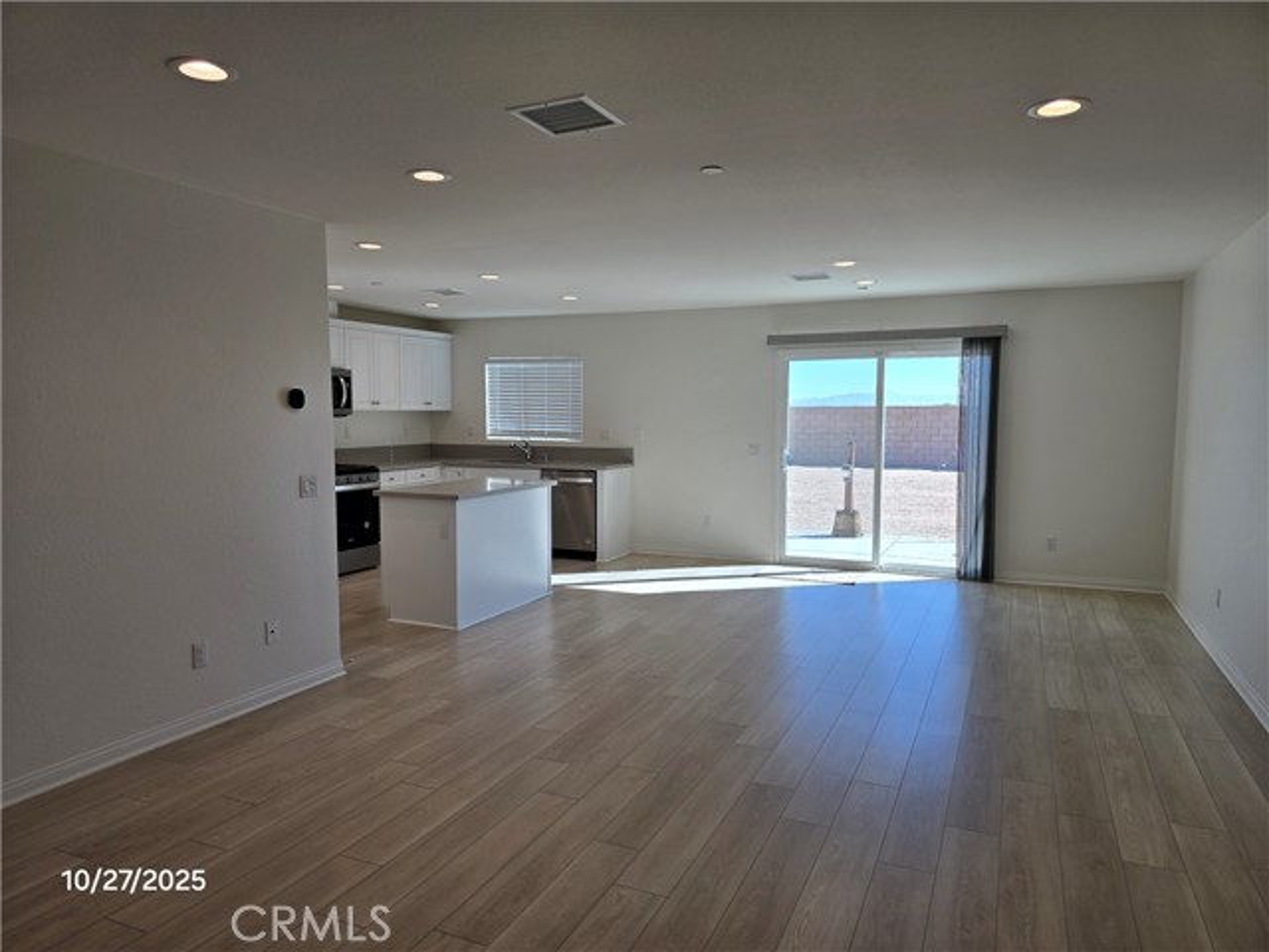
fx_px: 843
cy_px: 476
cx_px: 634
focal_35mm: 23
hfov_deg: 73.9
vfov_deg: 58.9
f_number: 1.7
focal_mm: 6.3
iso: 12
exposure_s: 1/133
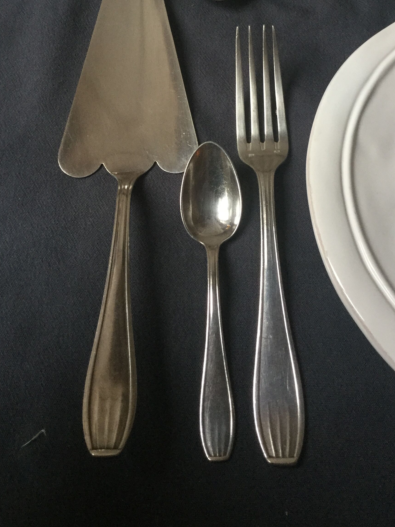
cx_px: 204
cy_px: 161
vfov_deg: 42.2
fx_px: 669
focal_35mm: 44
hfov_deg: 32.9
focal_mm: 3.3
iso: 125
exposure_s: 1/33
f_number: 2.4
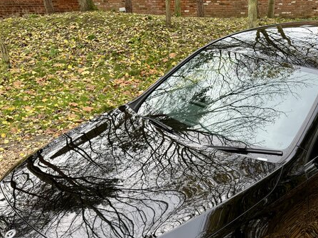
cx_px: 234
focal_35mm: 43
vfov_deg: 32.2
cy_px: 207
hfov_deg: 42.7
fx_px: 395
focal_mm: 6.76
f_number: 1.78
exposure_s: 1/193
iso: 64
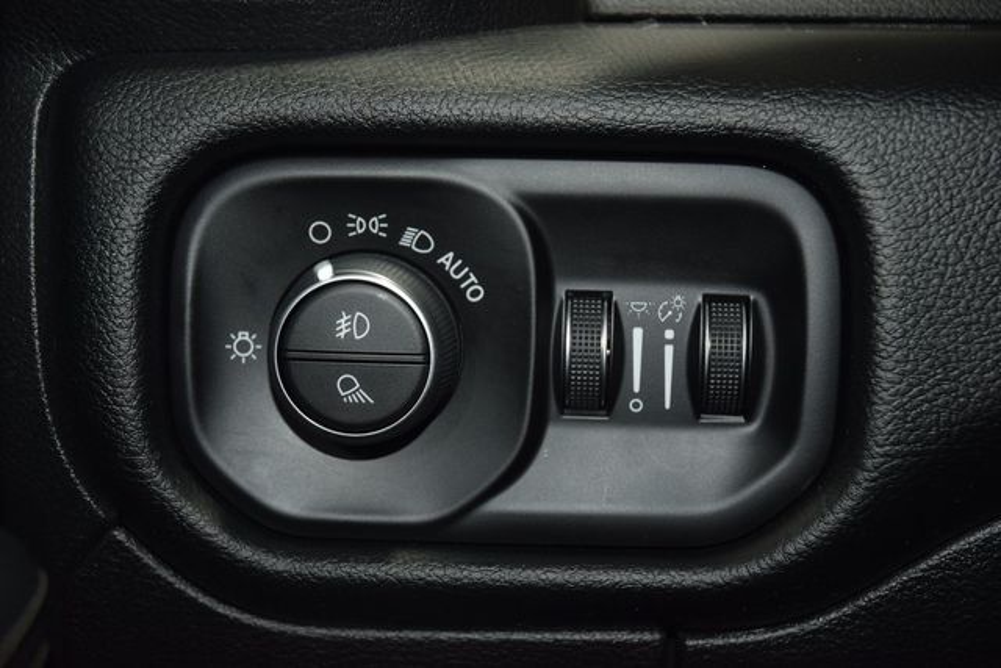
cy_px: 334
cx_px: 500
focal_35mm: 60
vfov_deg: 22.6
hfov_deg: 33.4
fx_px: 1669
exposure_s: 1/6
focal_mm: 40
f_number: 4.2
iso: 560
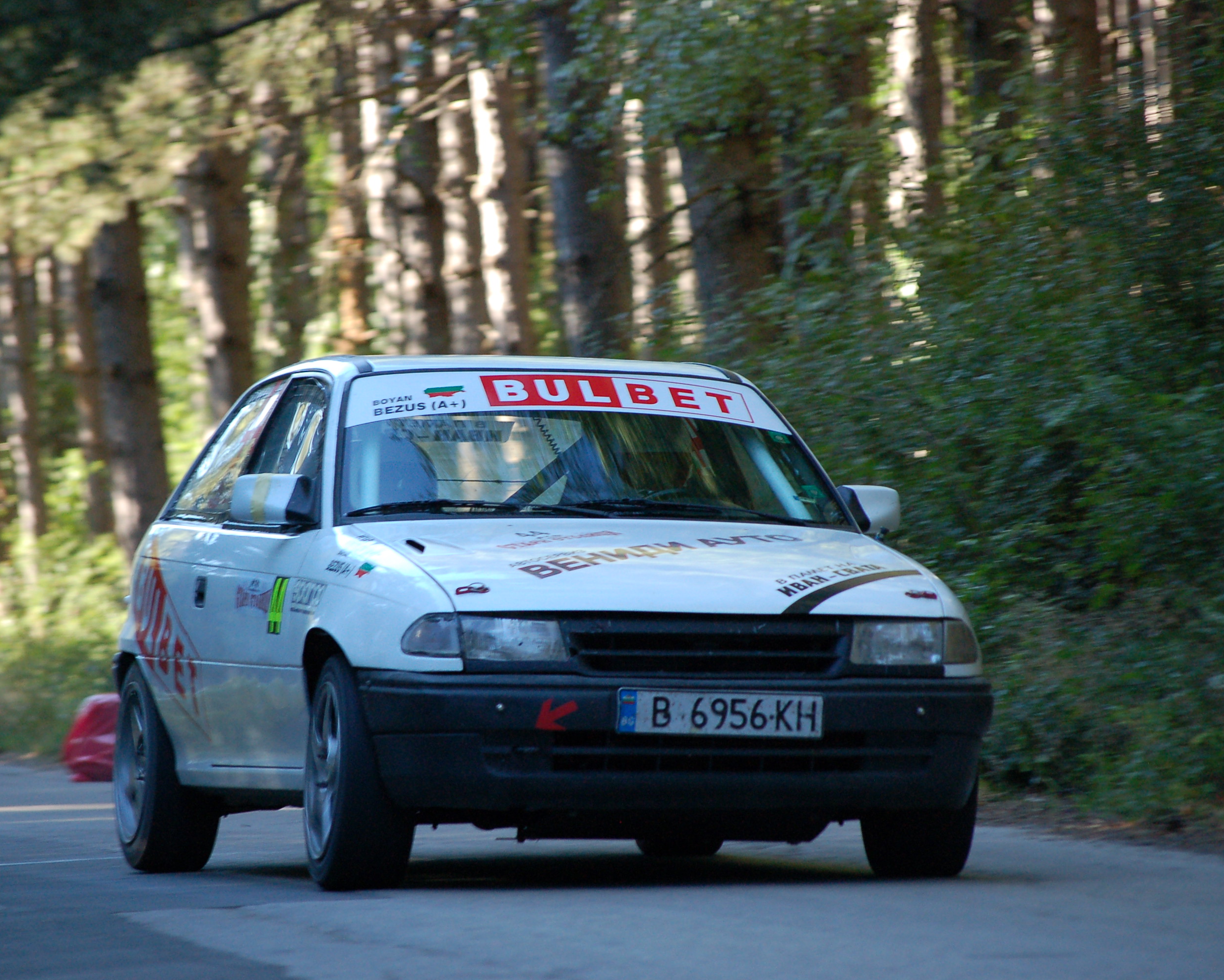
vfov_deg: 6.3
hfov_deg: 7.8
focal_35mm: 247
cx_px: 588
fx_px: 8933
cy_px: 492
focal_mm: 145
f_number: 5.3
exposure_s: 1/250
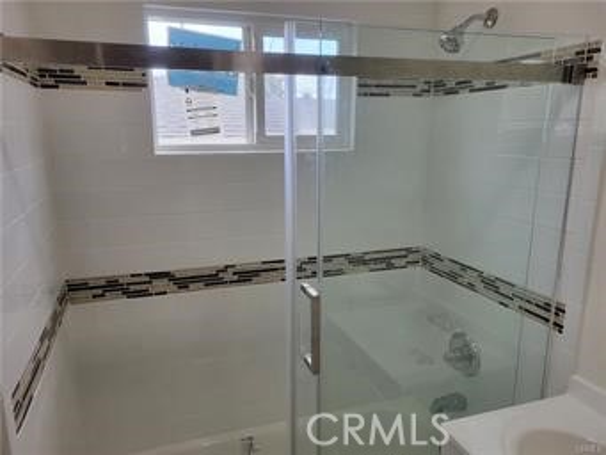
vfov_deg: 53.1
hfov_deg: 67.3
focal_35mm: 26
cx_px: 303
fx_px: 455
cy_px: 228
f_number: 1.8
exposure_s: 1/120
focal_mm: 5.4
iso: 64
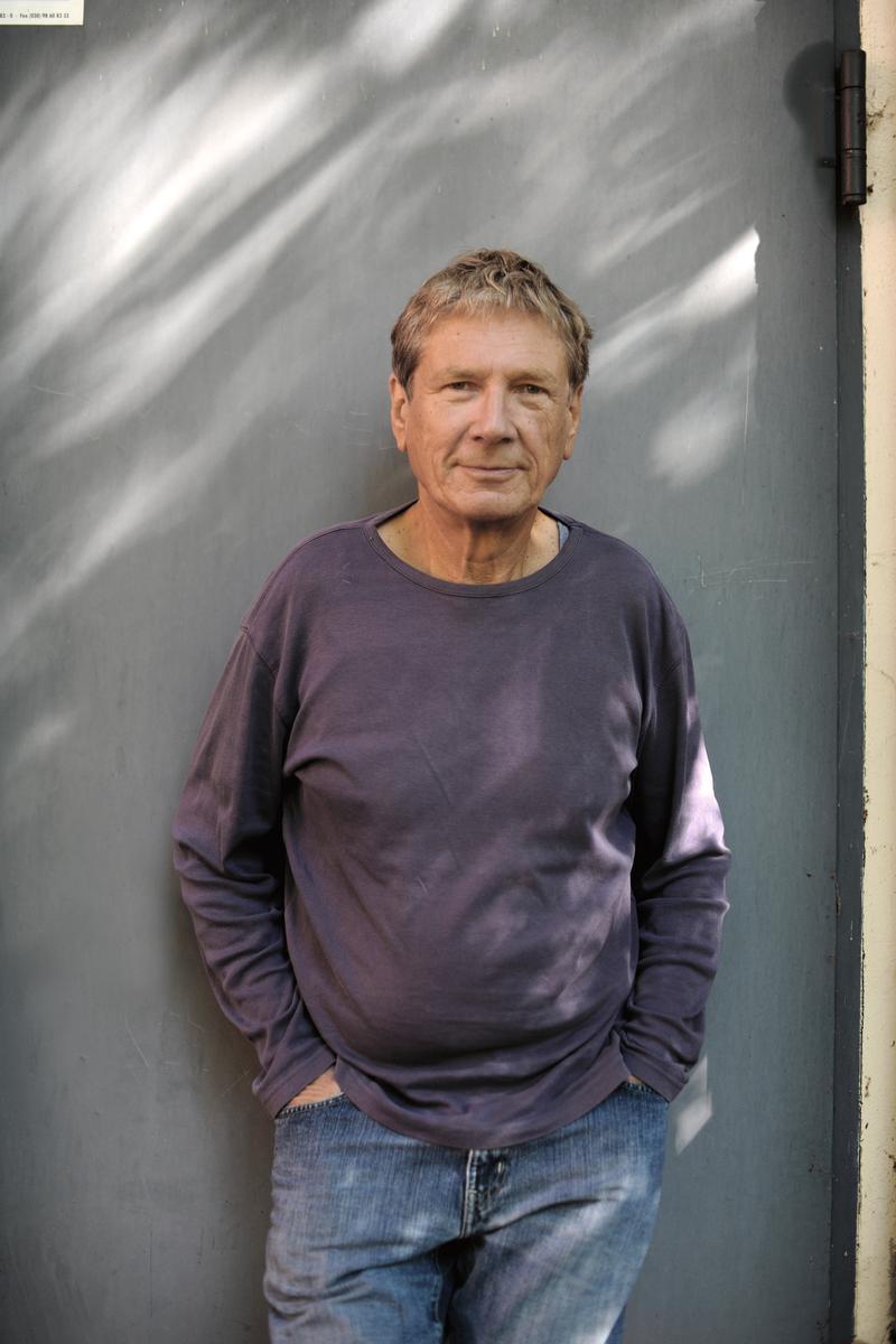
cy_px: 672
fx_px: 1867
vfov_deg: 39.6
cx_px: 448
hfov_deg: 27.0
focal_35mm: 50
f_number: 2.2
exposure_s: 1/320
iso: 250
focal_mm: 50
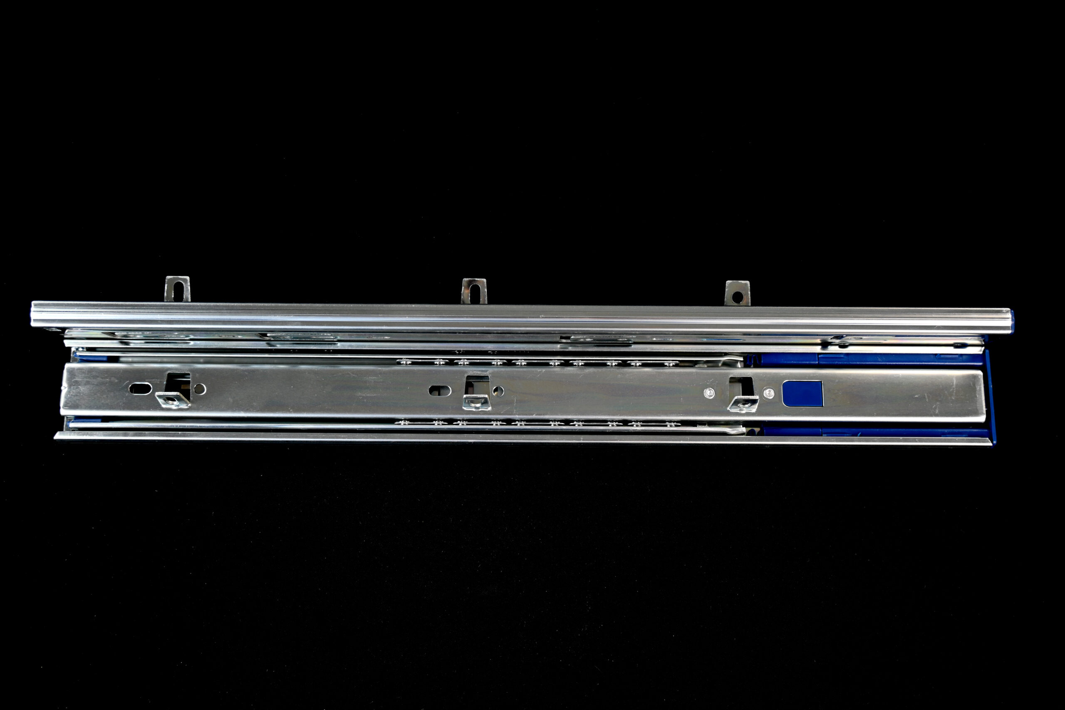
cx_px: 532
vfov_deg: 34.2
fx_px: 1154
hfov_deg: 49.6
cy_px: 355
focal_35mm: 39
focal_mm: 26
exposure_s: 1/25
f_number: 4.5
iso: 100
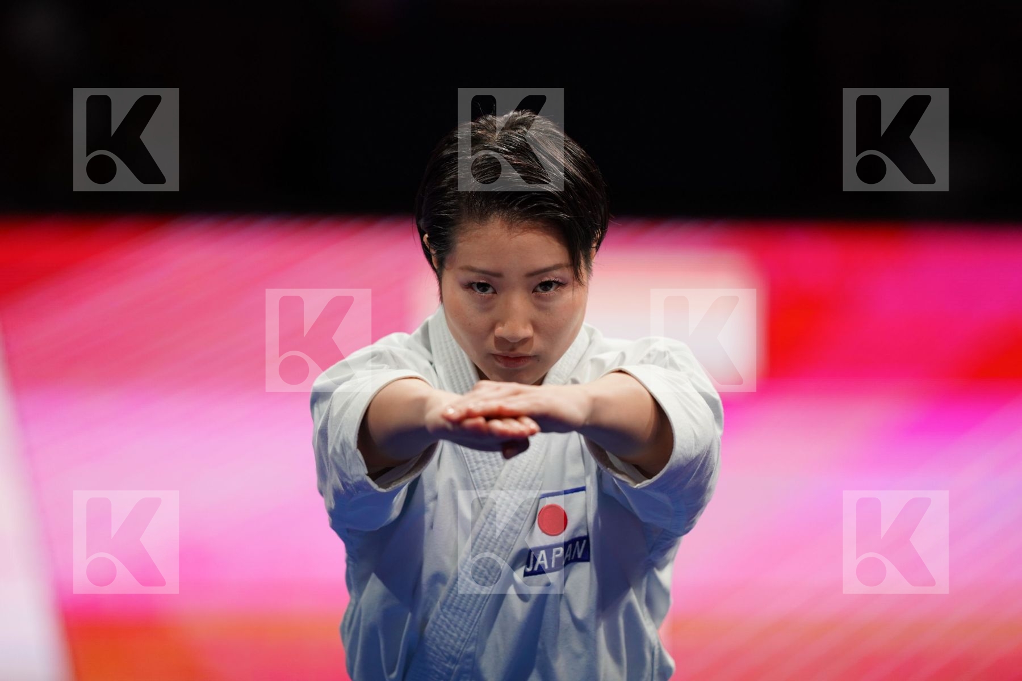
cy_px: 340
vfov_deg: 3.4
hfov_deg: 5.2
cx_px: 511
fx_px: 11355
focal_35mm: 400
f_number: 2.8
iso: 1000
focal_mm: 400
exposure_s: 1/500
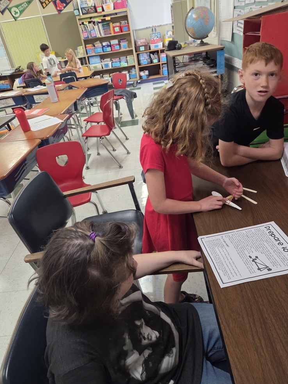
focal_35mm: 24
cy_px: 188
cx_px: 144
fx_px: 266
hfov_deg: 56.8
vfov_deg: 71.6
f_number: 1.8
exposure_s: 1/120
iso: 800
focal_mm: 5.4
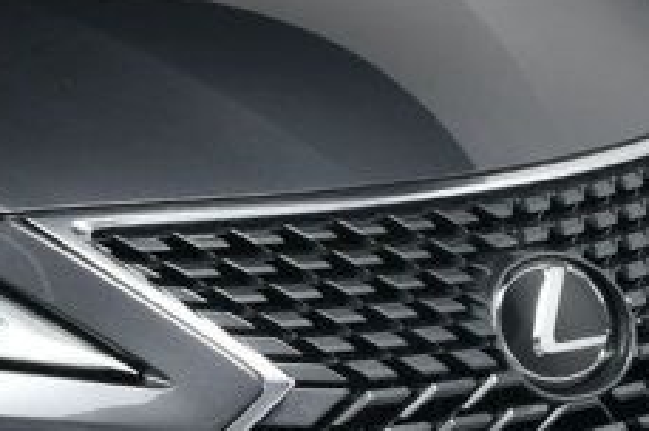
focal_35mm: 179
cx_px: -468
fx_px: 3222
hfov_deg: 10.9
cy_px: 224
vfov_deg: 7.6
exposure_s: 1/160
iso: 100
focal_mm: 27
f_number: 11
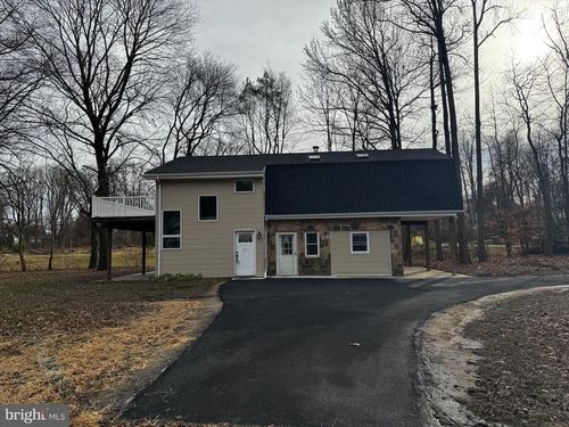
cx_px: 284
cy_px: 214
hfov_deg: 71.6
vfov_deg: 56.8
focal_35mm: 24
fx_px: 394
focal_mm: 6.76
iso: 80
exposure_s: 1/3413
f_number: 1.78
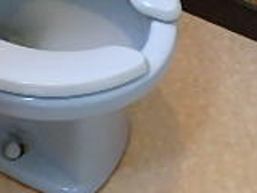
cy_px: -77
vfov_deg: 14.0
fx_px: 742
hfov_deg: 19.6
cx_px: 87
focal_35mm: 100
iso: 800
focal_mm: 4.5
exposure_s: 1/30
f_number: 3
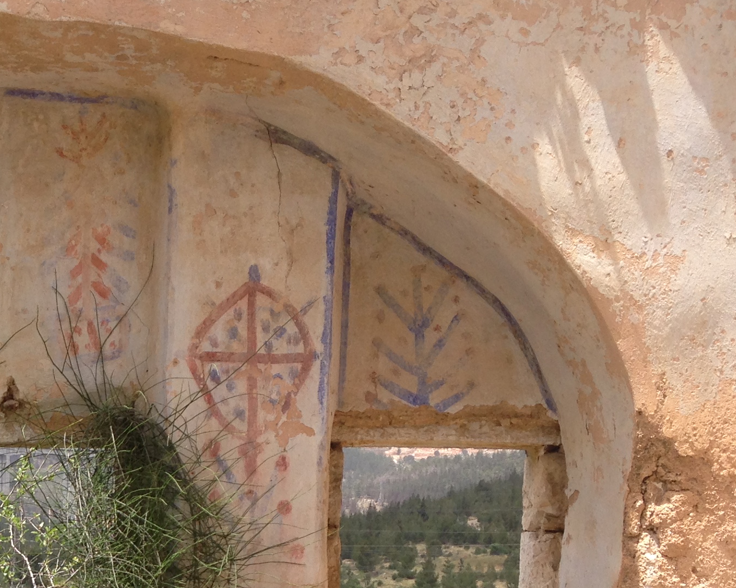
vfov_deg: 19.1
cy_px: 586
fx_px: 1699
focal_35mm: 78
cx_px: -14
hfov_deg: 23.4
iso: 50
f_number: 2.4
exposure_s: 1/903
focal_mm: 4.12
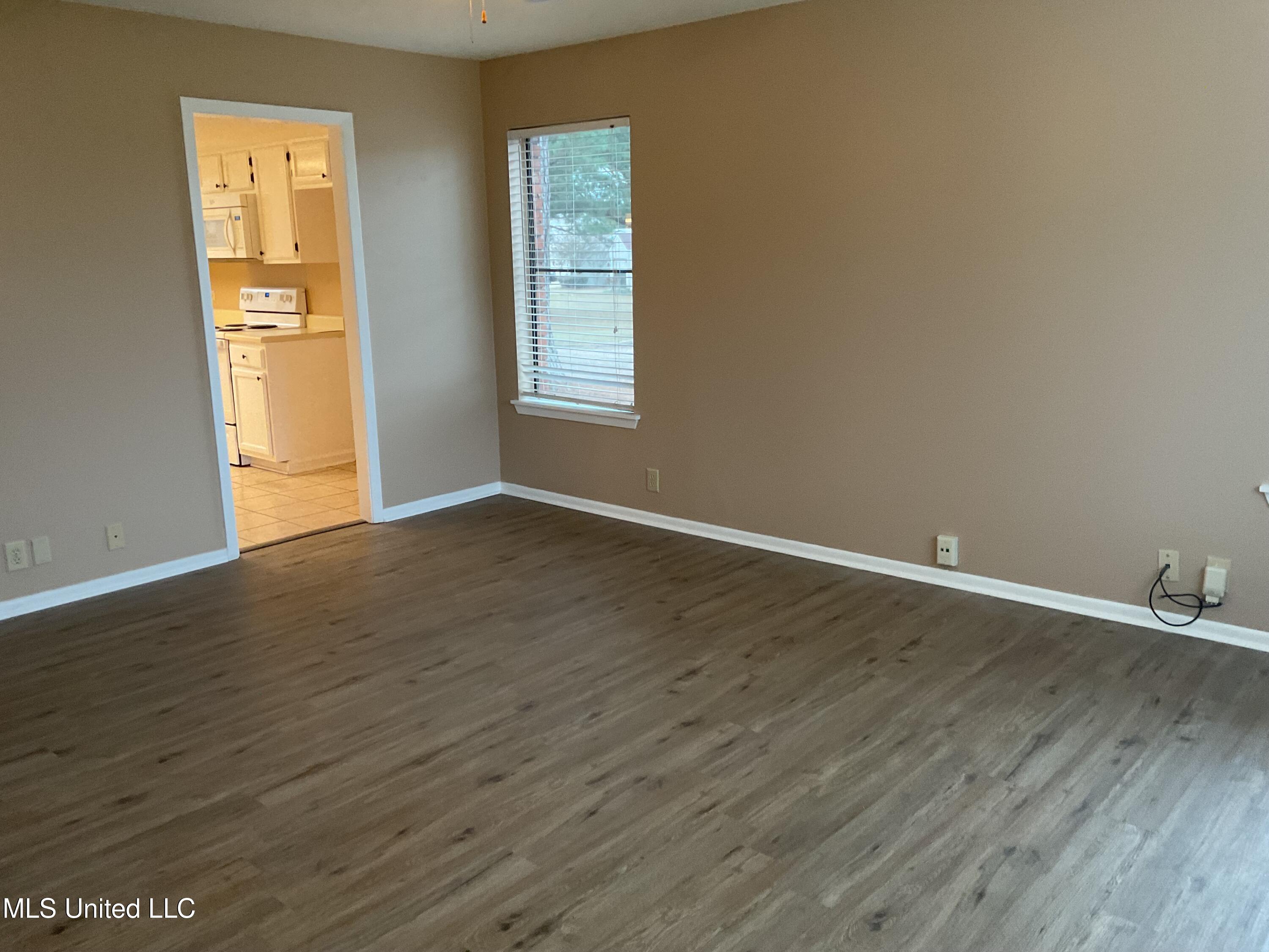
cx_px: 634
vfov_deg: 48.2
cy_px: 476
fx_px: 1063
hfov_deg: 61.7
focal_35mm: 29
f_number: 1.8
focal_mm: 3
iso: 160
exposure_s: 1/60
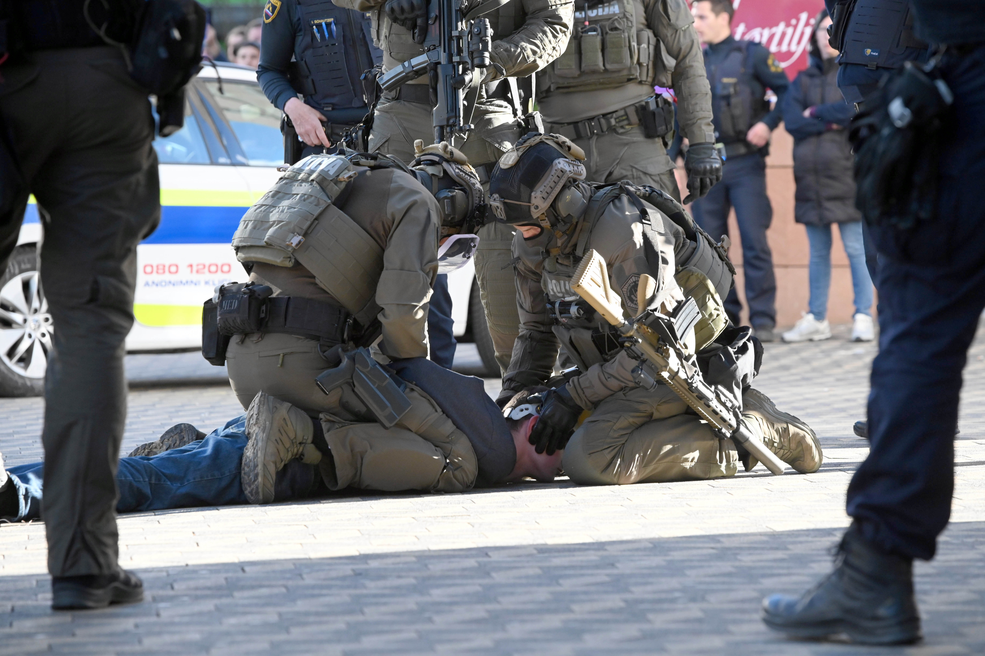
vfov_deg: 6.9
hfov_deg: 10.3
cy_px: 328
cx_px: 492
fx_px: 5468
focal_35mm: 200
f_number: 6.3
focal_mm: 200
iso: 2500
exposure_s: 1/800
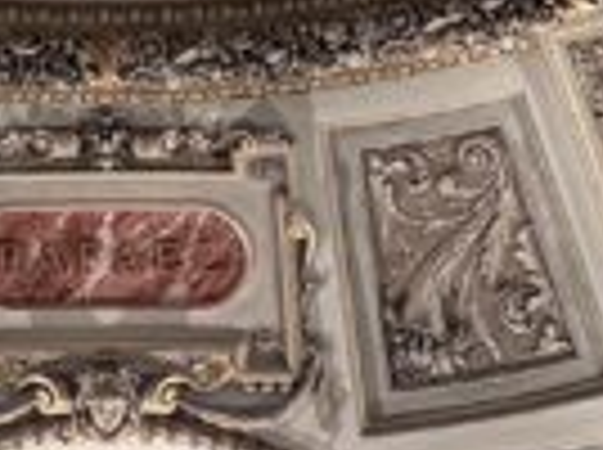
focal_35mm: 184
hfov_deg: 10.7
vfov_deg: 7.6
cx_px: 140
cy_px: -508
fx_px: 3199
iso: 400
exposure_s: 1/60
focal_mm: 6.76
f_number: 1.78
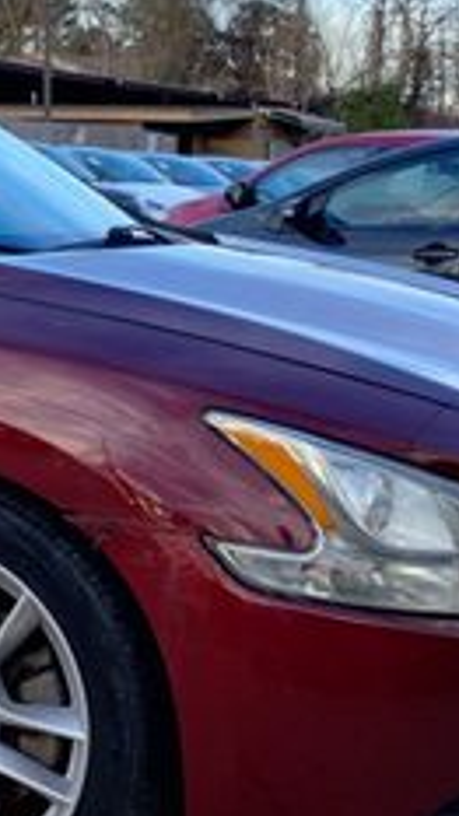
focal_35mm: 84
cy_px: 445
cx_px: -235
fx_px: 1818
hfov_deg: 13.5
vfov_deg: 25.3
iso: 105
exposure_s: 1/120
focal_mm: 4.27
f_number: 1.8
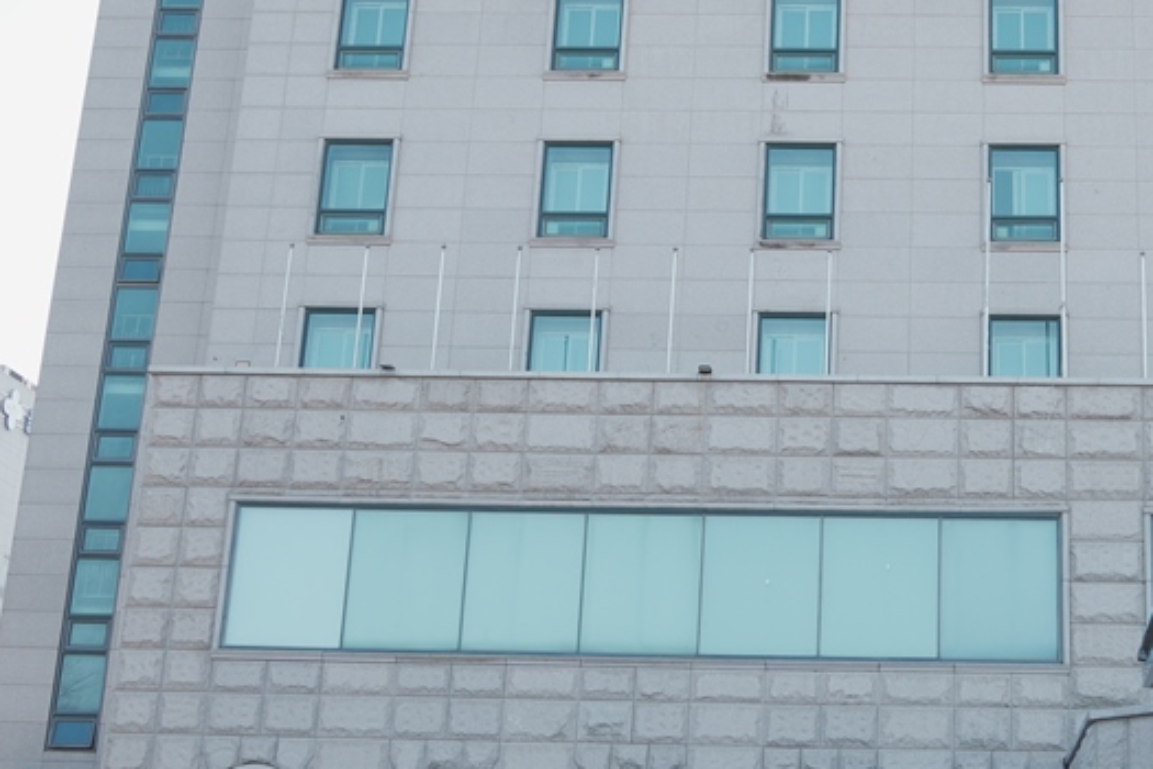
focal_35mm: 64
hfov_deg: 30.8
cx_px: 885
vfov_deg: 21.1
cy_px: 209
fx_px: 2050
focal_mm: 28
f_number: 5.6
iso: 100
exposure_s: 1/125
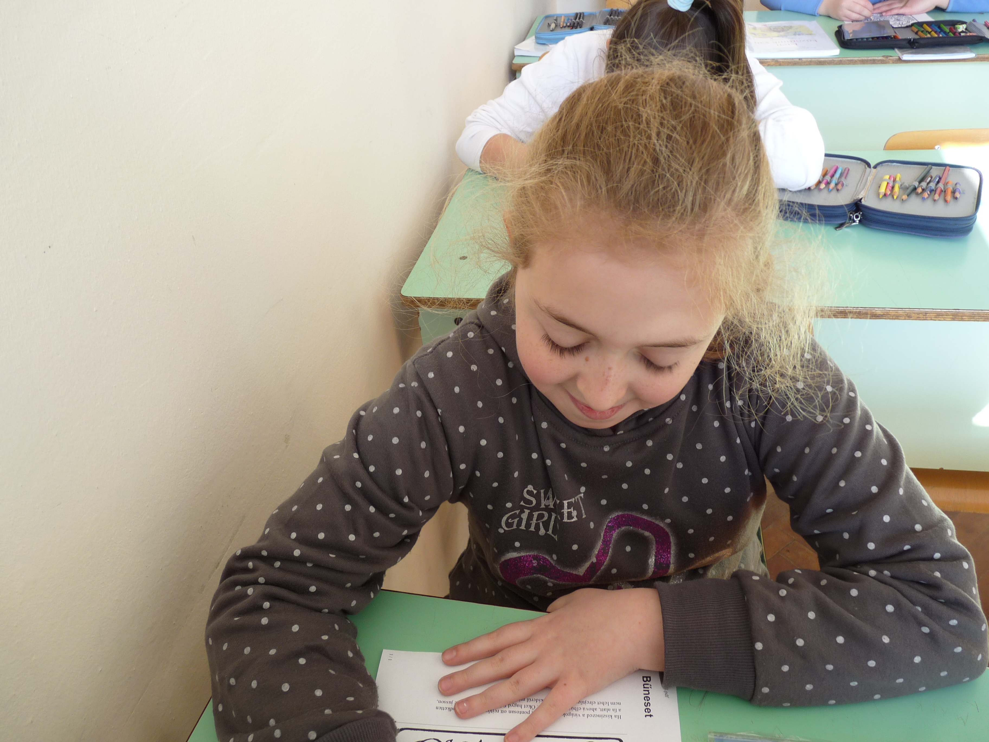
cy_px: 371
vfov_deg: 51.4
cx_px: 494
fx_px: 771
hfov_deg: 65.3
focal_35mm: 27
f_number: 2.8
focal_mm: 4.8
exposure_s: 1/40
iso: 100
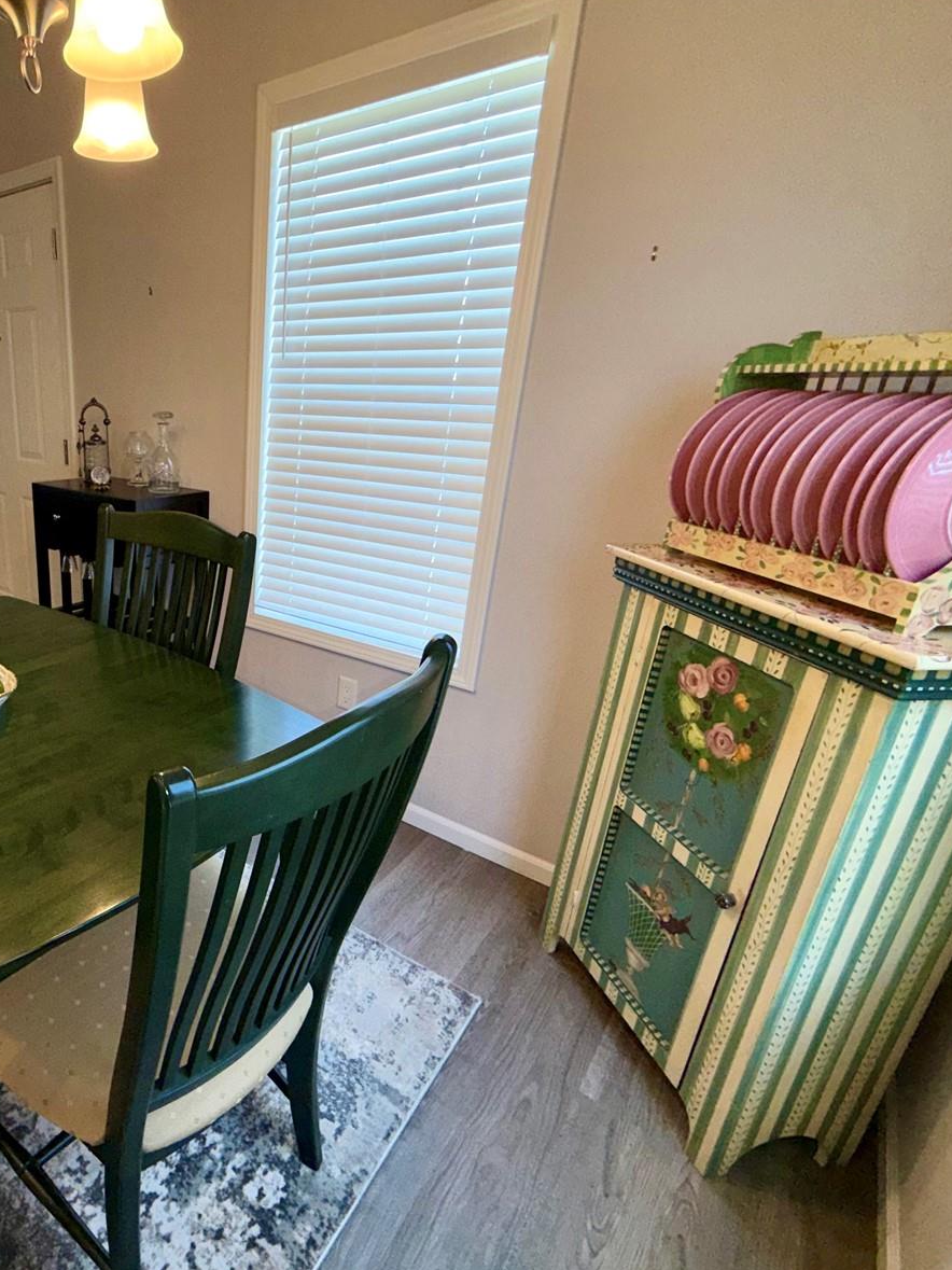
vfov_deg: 84.7
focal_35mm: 19
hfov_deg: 63.4
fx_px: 697
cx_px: 207
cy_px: 637
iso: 50
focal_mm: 2.22
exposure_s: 1/122
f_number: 2.2
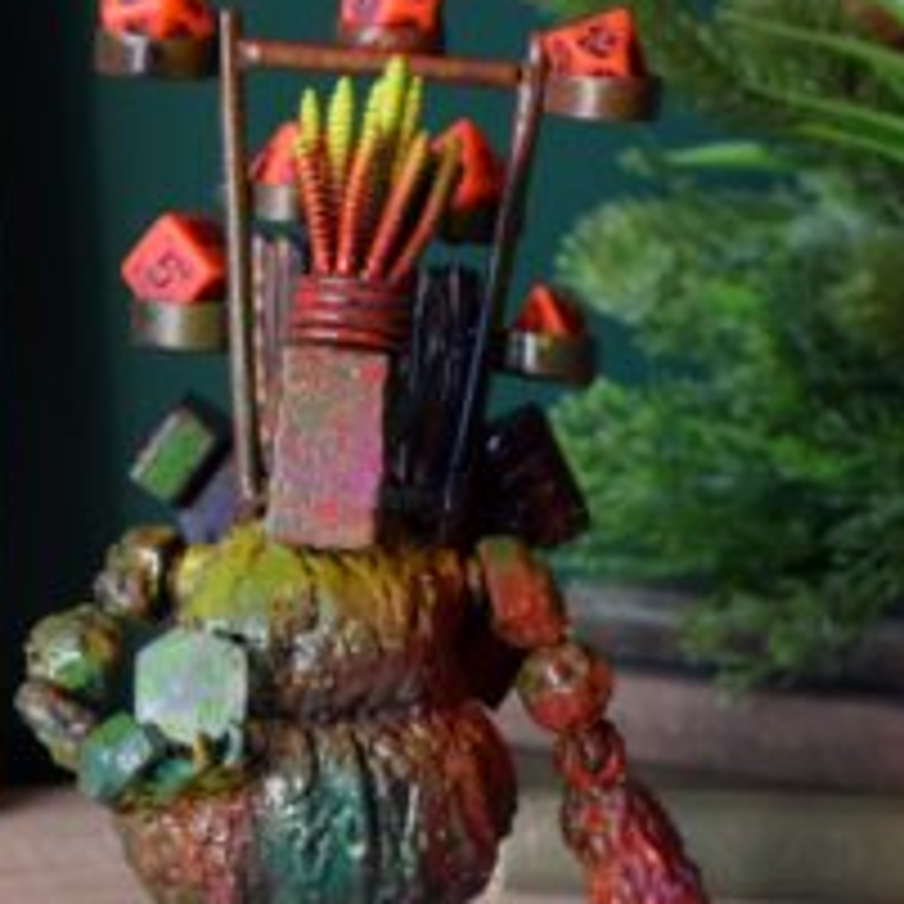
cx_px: 362
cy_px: 580
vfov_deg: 12.5
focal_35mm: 140
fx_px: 4132
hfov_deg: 12.5
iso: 1400
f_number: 5.6
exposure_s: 1/60
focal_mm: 55
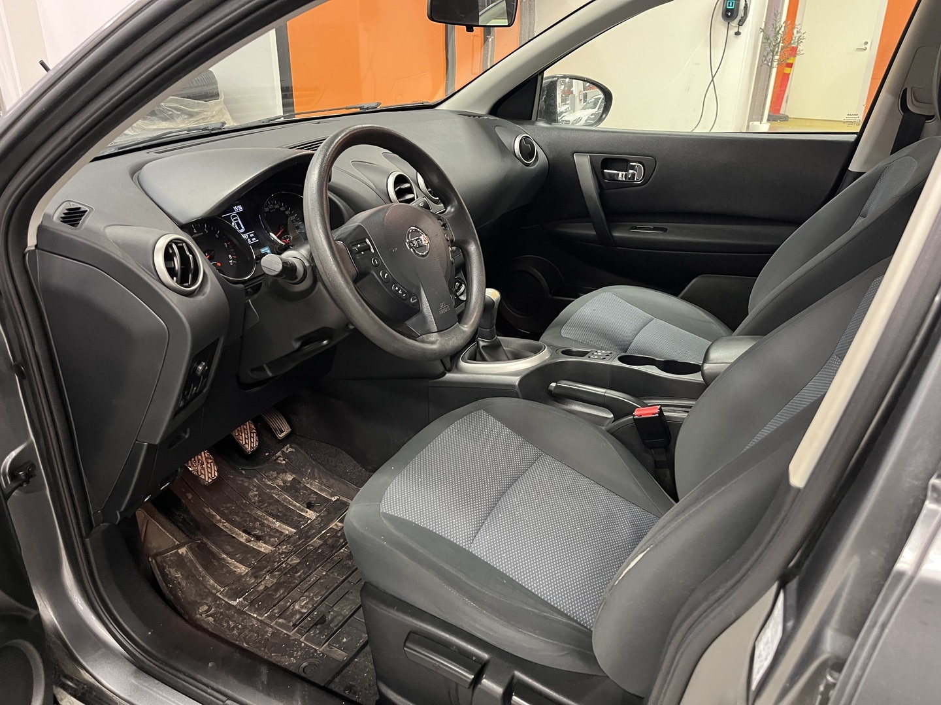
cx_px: 470
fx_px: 707
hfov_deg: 67.3
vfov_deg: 53.1
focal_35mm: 26
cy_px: 352
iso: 400
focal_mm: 5.1
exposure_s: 1/33
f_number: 1.6
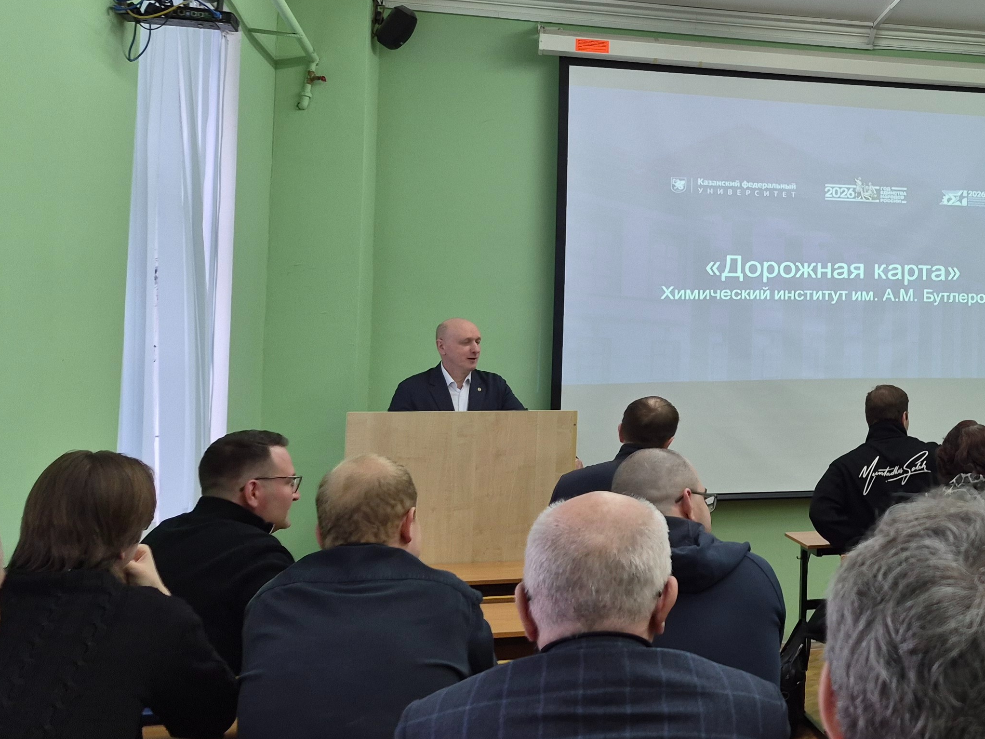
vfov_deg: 32.0
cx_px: 951
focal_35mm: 45
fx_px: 1280
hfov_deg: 38.1
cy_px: 261
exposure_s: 1/100
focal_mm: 5.4
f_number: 1.8
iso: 100
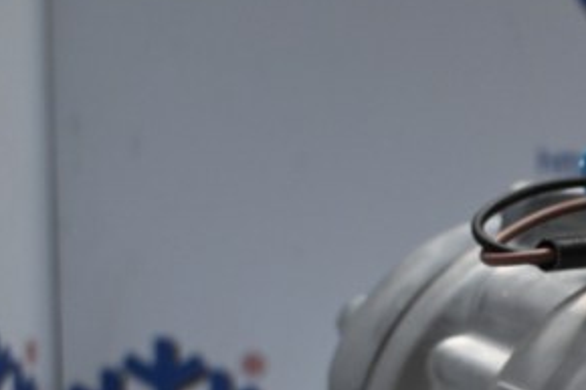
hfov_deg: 18.4
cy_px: 448
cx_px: 756
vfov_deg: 12.9
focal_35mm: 103
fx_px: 1682
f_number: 4.2
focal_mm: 25
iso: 900
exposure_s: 1/125
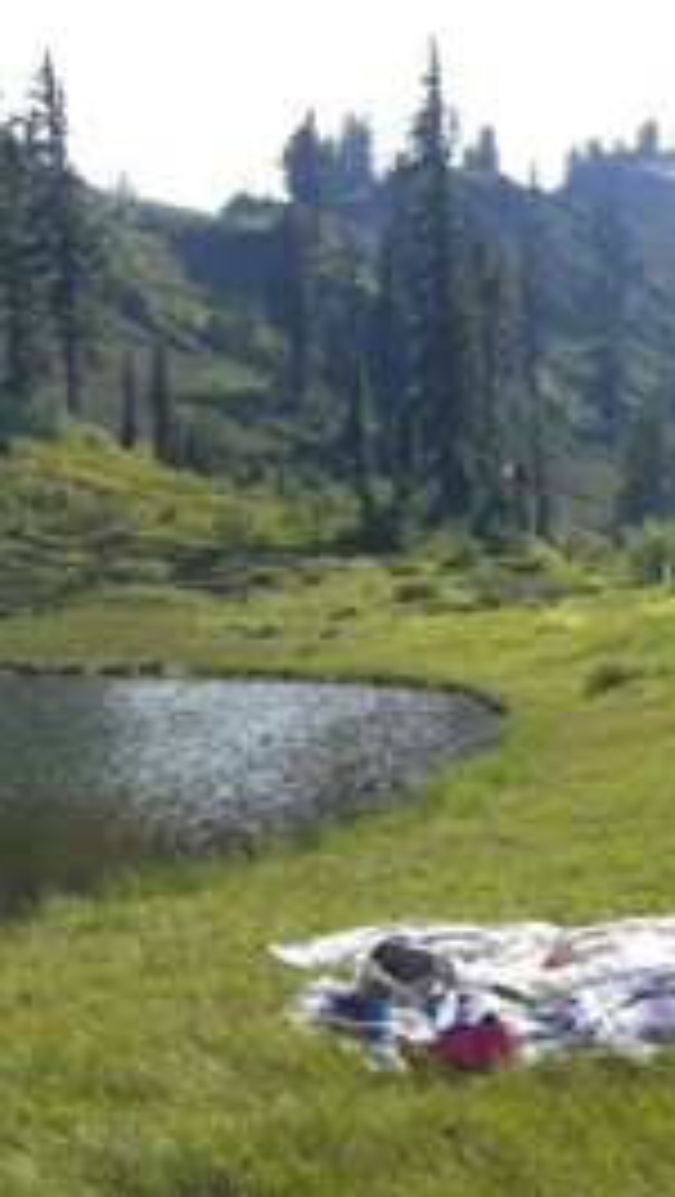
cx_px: 446
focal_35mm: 56
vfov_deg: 37.2
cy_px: 598
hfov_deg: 21.4
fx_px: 1778
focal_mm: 6.3
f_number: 4.4
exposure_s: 1/320
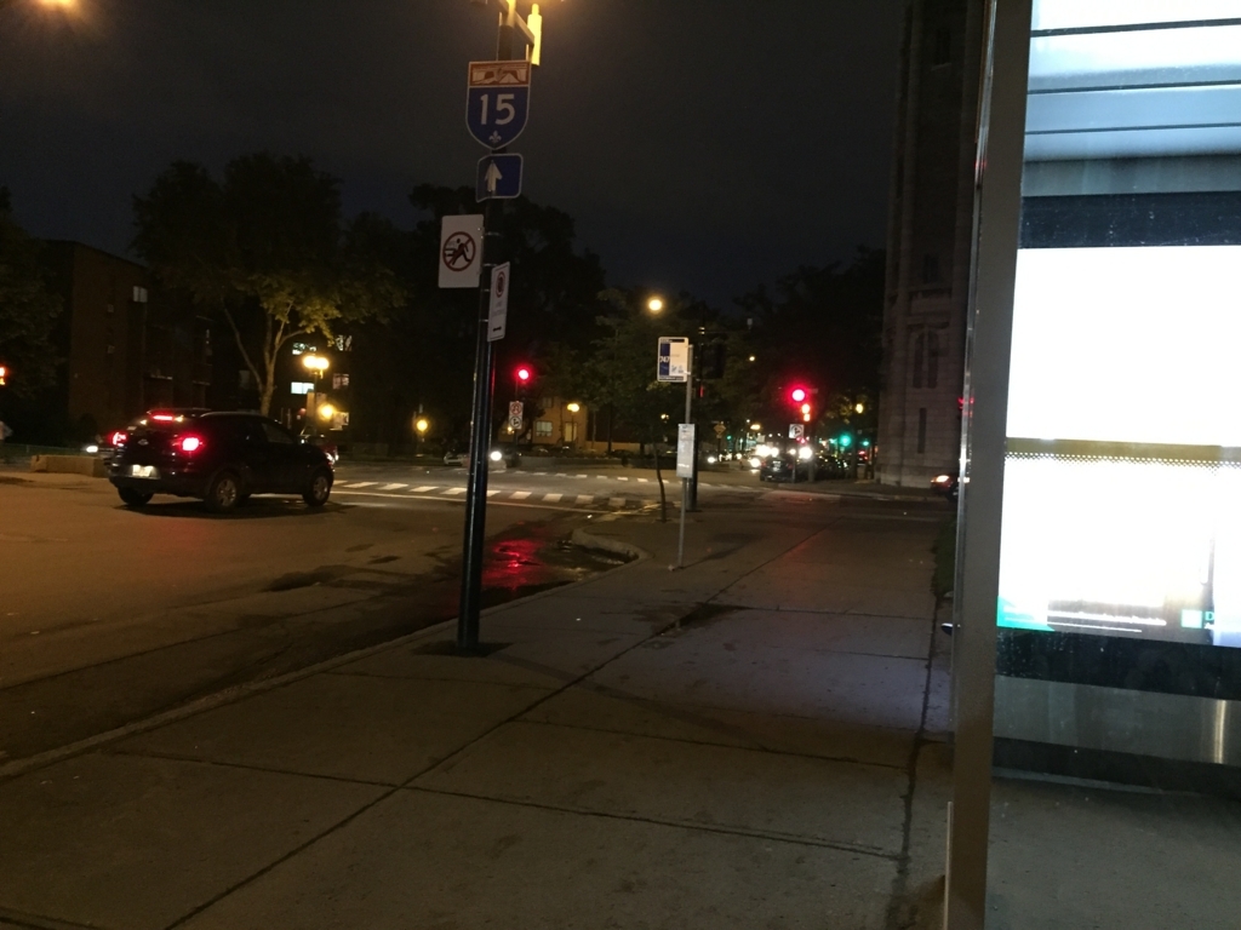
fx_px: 1040
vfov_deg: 48.2
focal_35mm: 29
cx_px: 620
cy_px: 465
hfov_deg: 61.7
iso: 640
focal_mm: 4.15
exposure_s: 1/15
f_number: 2.2
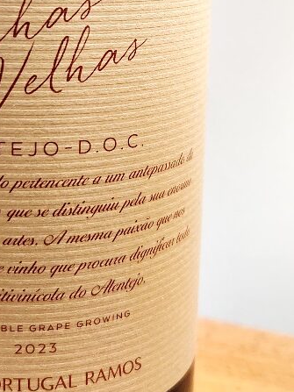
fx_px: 793
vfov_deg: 26.9
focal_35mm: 70
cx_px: 183
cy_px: 41
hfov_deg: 21.0
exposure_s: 1/120
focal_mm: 5.4
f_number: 1.8
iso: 100
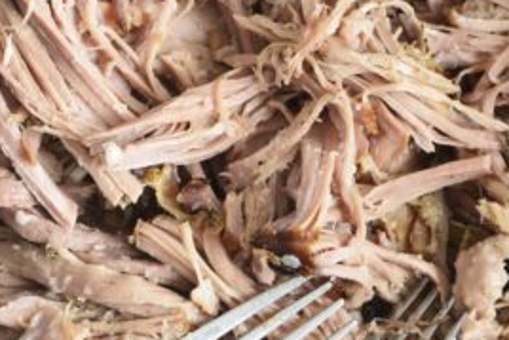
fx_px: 3353
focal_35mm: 237
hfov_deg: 8.7
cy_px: 156
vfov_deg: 5.8
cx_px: 187
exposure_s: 1/50
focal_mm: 62
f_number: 5.6
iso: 500
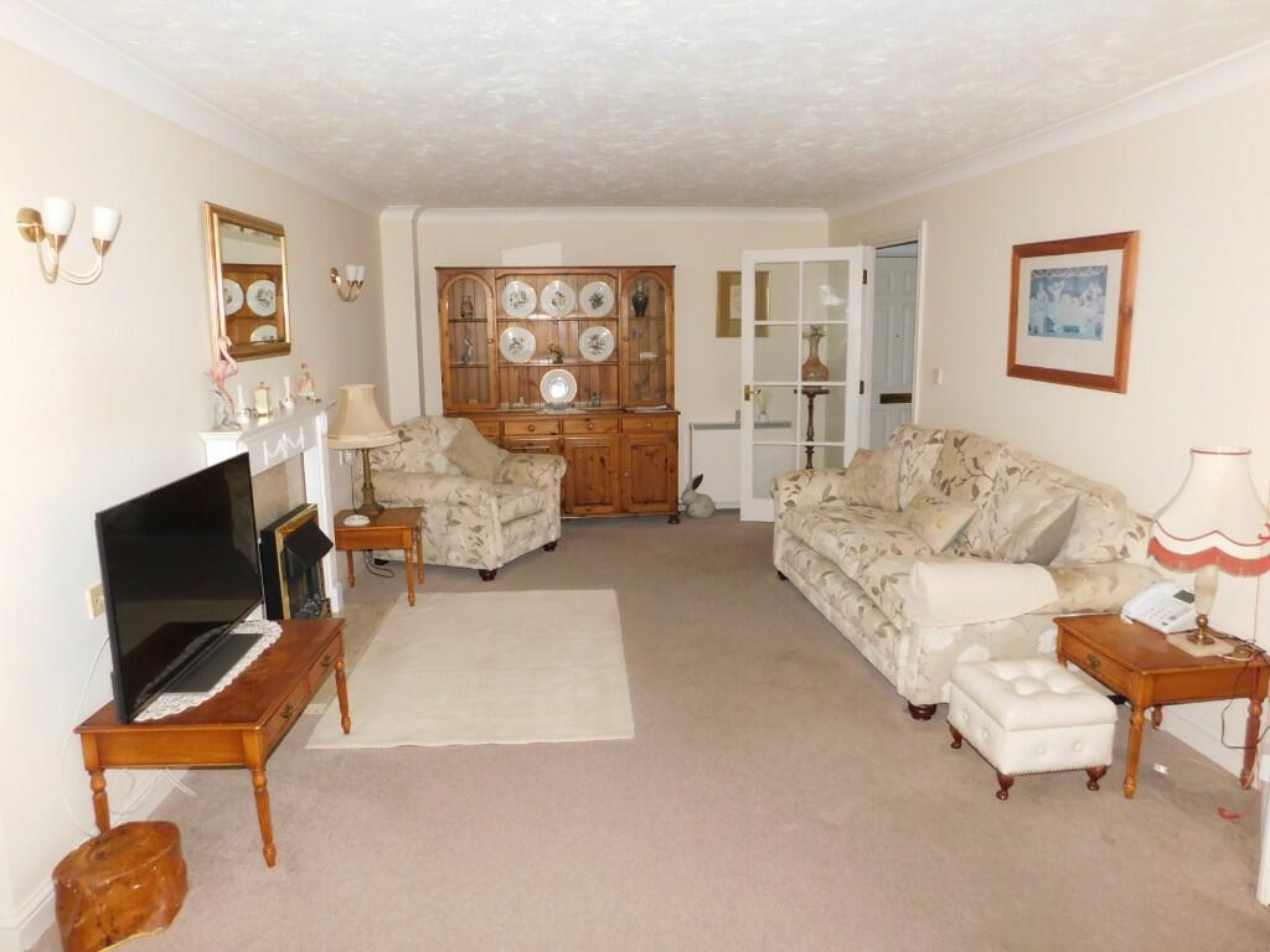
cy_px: 476
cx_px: 635
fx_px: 844
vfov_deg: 58.9
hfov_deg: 73.9
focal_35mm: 23
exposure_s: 1/30
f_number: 3
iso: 250
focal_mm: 4
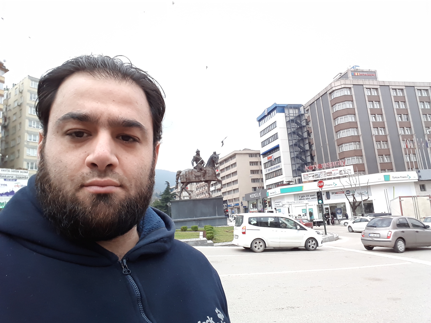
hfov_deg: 73.9
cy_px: 162
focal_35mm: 23
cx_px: 216
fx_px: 286
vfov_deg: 58.9
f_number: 2.2
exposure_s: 1/129
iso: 40
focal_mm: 1.95
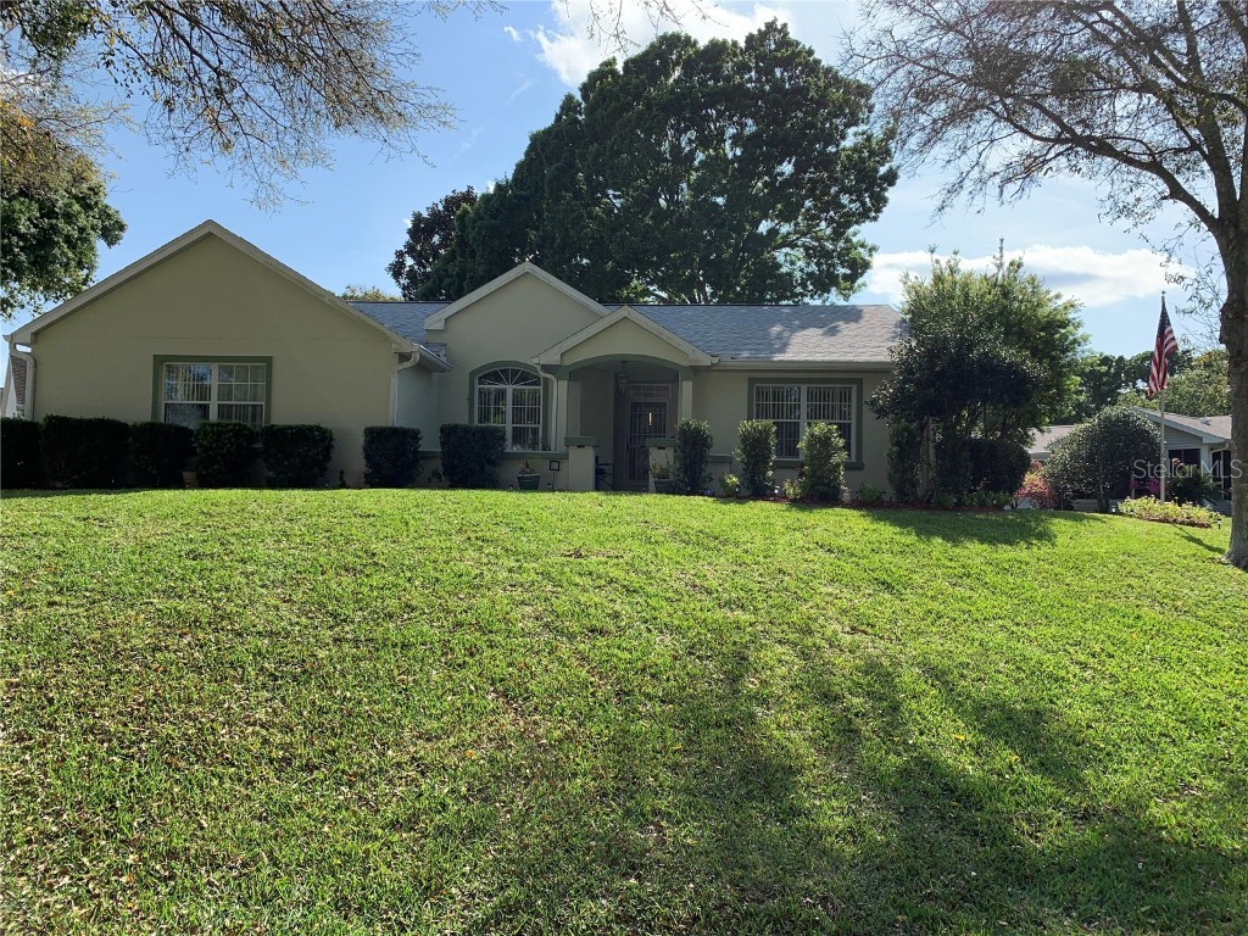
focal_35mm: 26
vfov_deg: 53.1
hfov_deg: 67.3
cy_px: 468
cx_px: 624
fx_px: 937
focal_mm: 4.25
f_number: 1.8
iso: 25
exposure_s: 1/1689
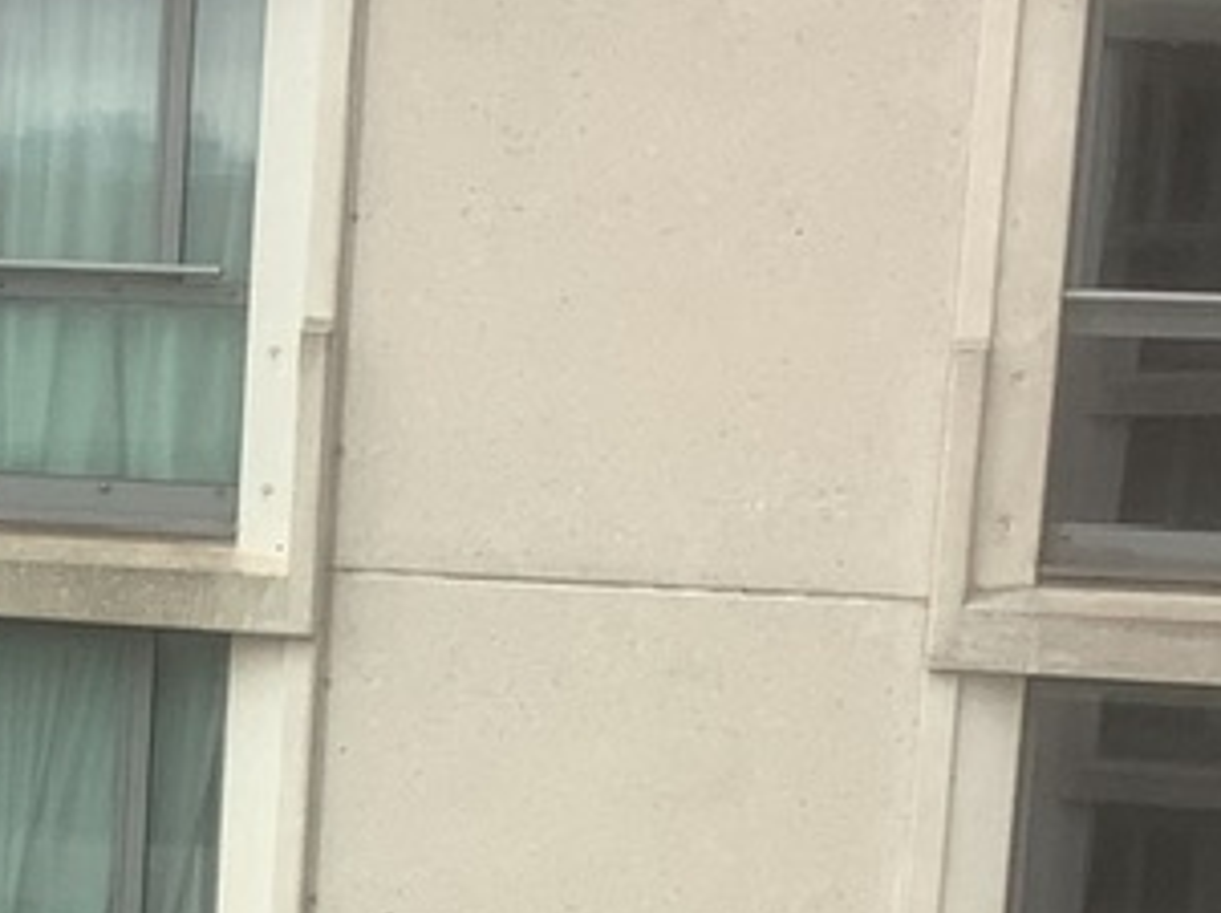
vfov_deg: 11.0
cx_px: -320
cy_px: 1067
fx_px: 4650
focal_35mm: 132
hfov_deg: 14.4
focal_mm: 3.3
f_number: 2.4
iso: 25
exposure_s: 1/130
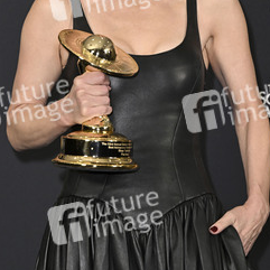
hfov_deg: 12.7
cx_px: 138
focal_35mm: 138
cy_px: 50
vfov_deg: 12.6
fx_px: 1218
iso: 2000
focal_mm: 98
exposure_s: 1/320
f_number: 5.6
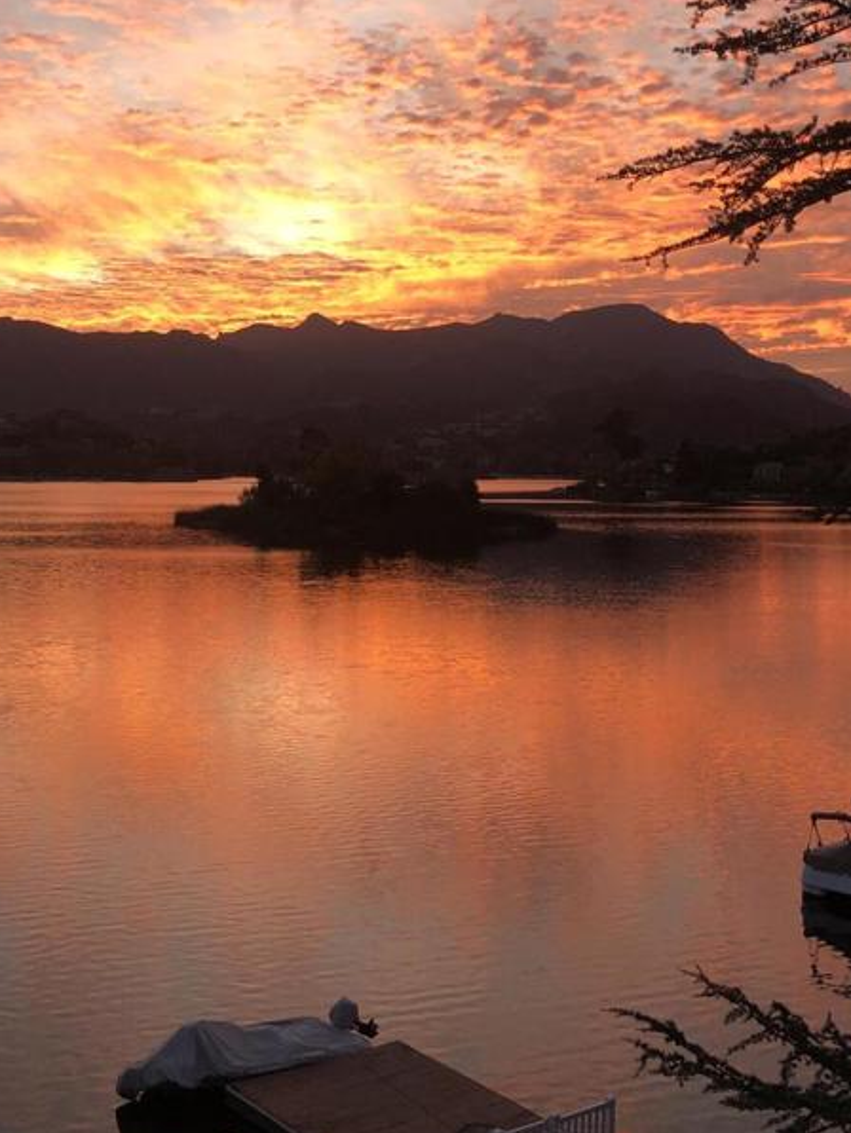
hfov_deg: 29.8
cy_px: 423
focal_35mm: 48
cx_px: 213
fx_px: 1573
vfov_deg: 39.4
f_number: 1.8
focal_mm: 3.99
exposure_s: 1/120
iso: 50
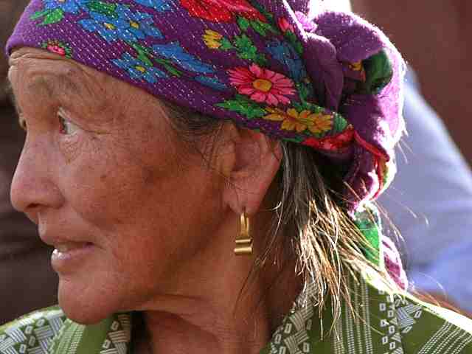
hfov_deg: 7.1
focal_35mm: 280
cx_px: 236
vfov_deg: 5.3
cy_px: 177
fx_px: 3818
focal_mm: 71.2
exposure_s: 1/125
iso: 200
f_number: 4.7
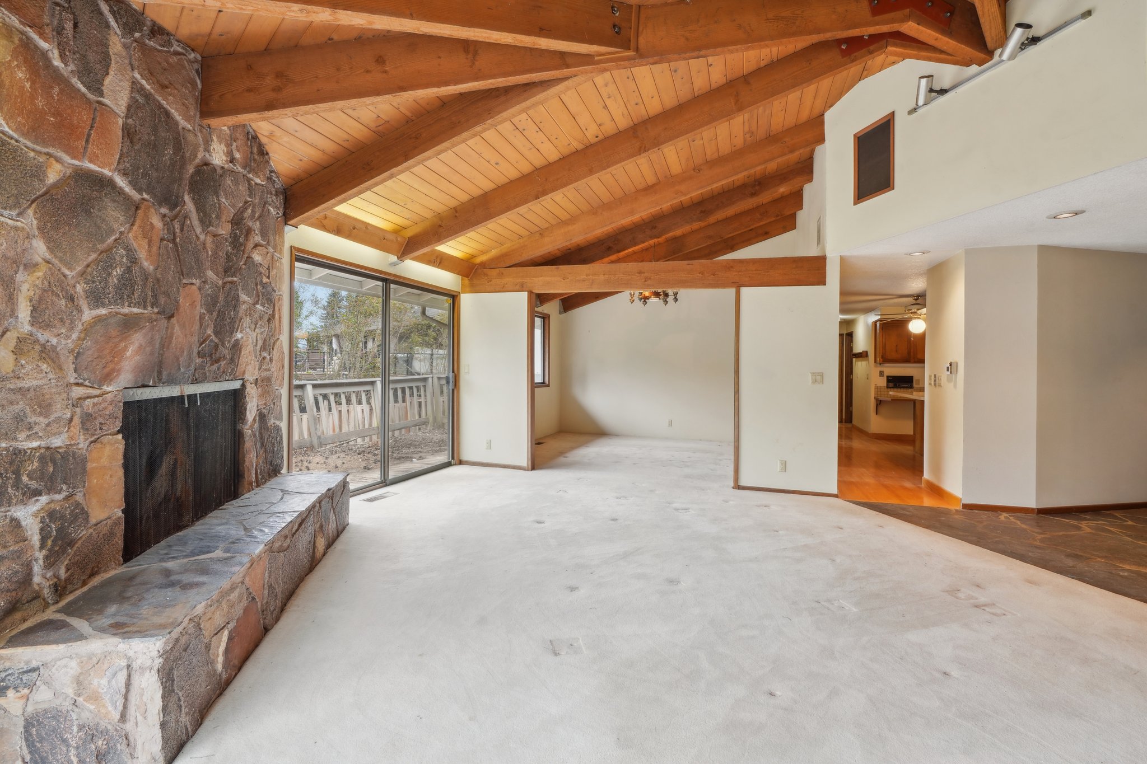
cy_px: 382
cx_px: 574
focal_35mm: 16
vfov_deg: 73.7
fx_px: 510
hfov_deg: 96.7
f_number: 8
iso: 400
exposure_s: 1/15
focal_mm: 16
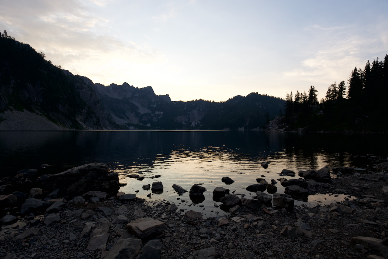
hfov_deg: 91.4
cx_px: 194
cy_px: 130
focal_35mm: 18
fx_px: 189
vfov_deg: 68.8
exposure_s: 1/1600
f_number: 2.8
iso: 400
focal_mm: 11.7
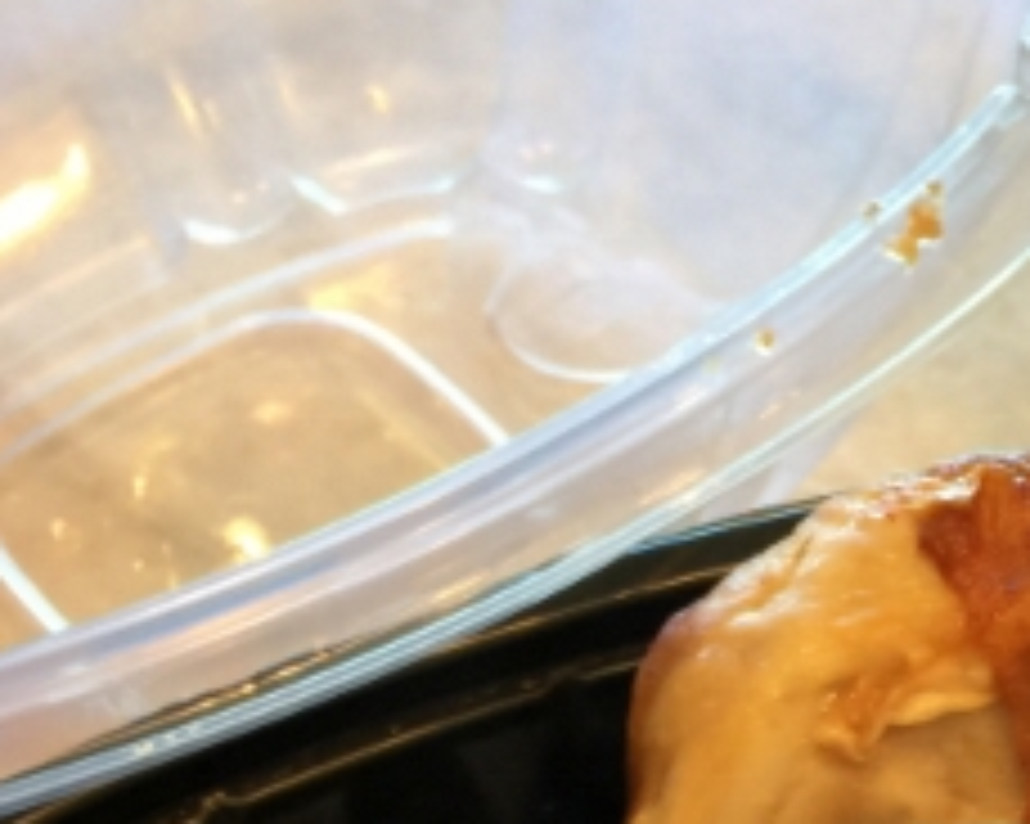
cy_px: 1382
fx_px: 2407
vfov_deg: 16.8
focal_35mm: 79
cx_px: 783
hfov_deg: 23.9
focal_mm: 4.15
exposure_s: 1/15
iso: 32
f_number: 2.2
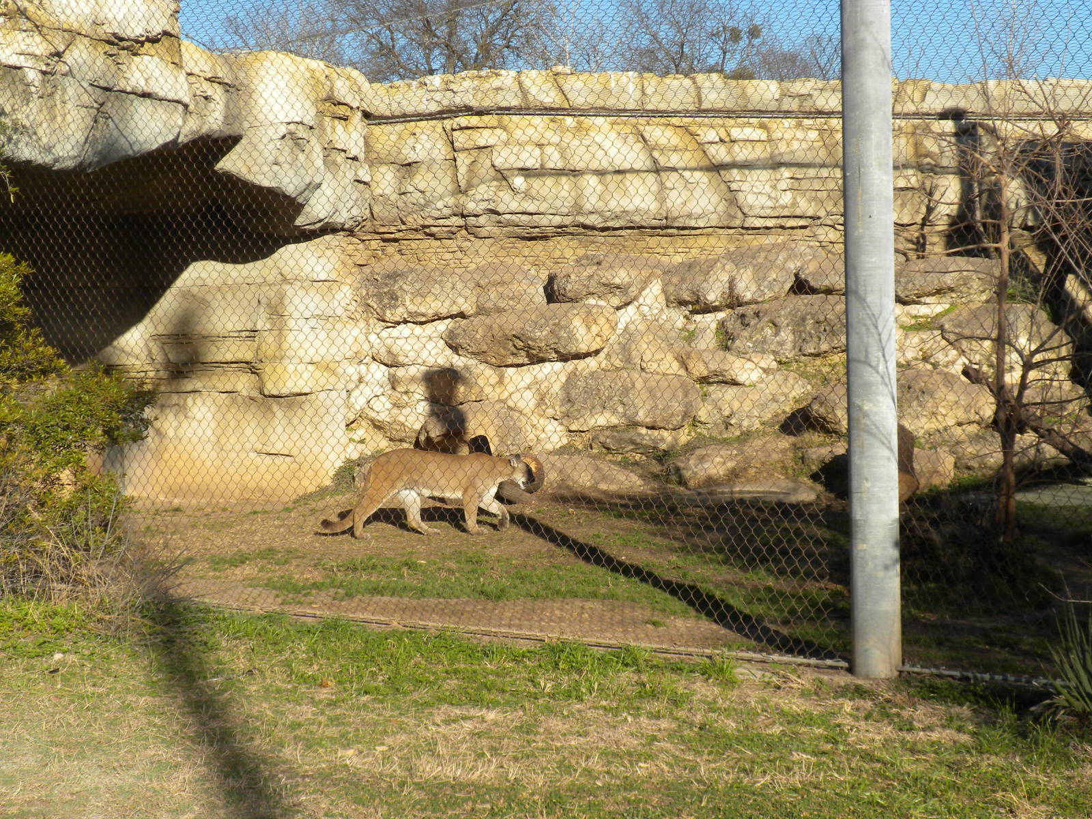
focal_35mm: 60
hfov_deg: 32.2
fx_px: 1893
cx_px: 546
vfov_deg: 24.4
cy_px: 410
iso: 84
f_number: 4.7
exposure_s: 1/532
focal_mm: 10.7
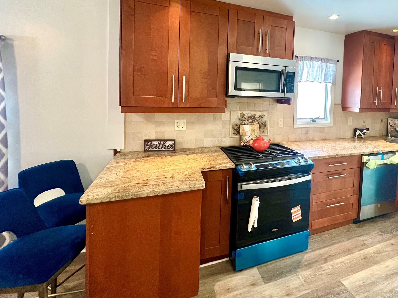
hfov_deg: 88.8
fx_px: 195
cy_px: 105
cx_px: 254
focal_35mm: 17
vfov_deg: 73.0
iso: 200
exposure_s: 1/60
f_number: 1.8
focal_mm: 1.57
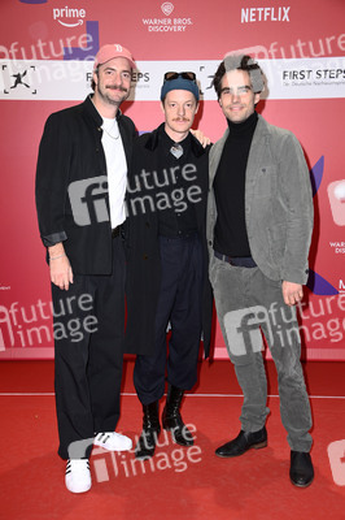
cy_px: 260
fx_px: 691
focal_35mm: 48
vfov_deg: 41.1
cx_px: 172
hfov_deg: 28.0
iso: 640
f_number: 6.3
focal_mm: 48
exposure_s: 1/250
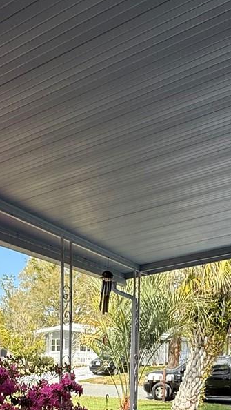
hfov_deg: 28.7
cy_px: 393
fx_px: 446
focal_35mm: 41
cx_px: 64
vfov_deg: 43.6
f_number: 2.2
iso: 50
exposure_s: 1/955
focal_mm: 2.22
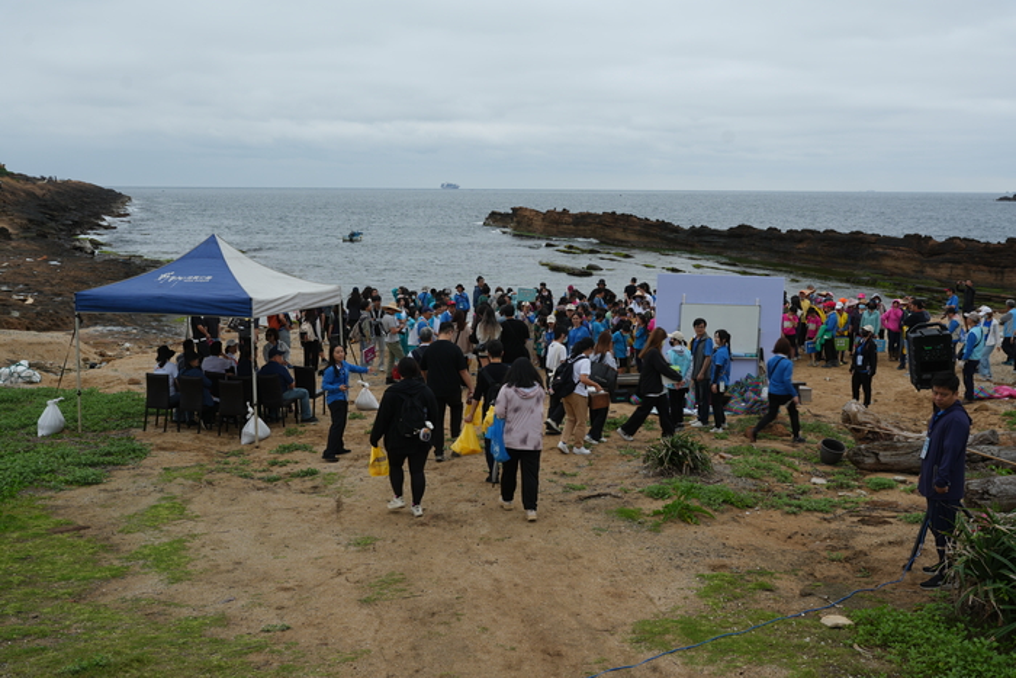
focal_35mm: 36
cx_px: 508
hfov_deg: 53.1
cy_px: 339
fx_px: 1016
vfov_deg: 36.9
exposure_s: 1/50
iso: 50
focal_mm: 36
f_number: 6.3
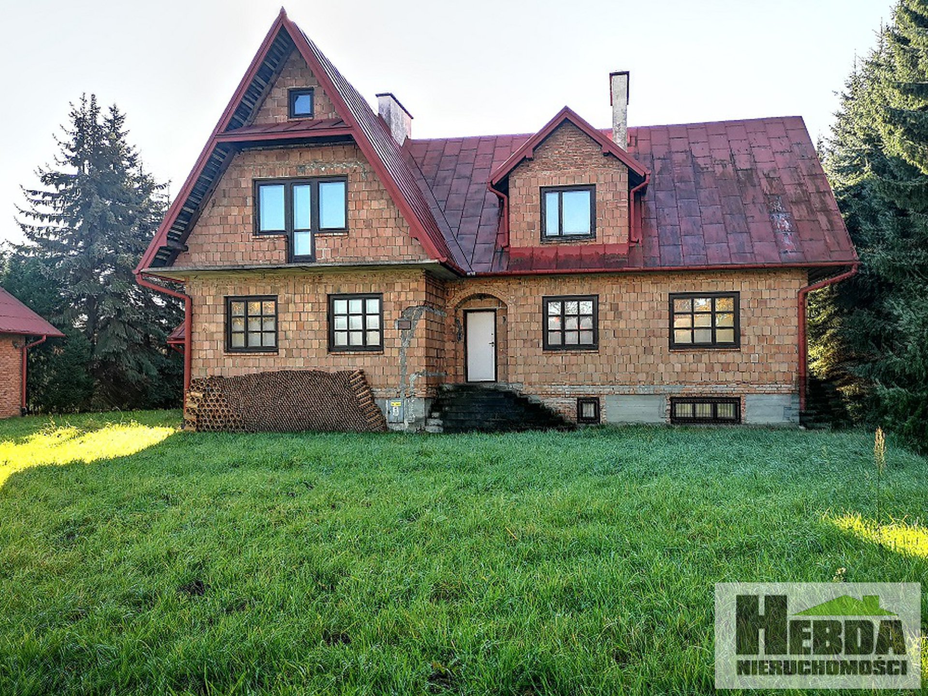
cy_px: 348
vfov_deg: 51.4
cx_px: 464
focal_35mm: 27
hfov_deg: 65.3
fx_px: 724
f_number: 1.8
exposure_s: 4
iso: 50
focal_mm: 3.95
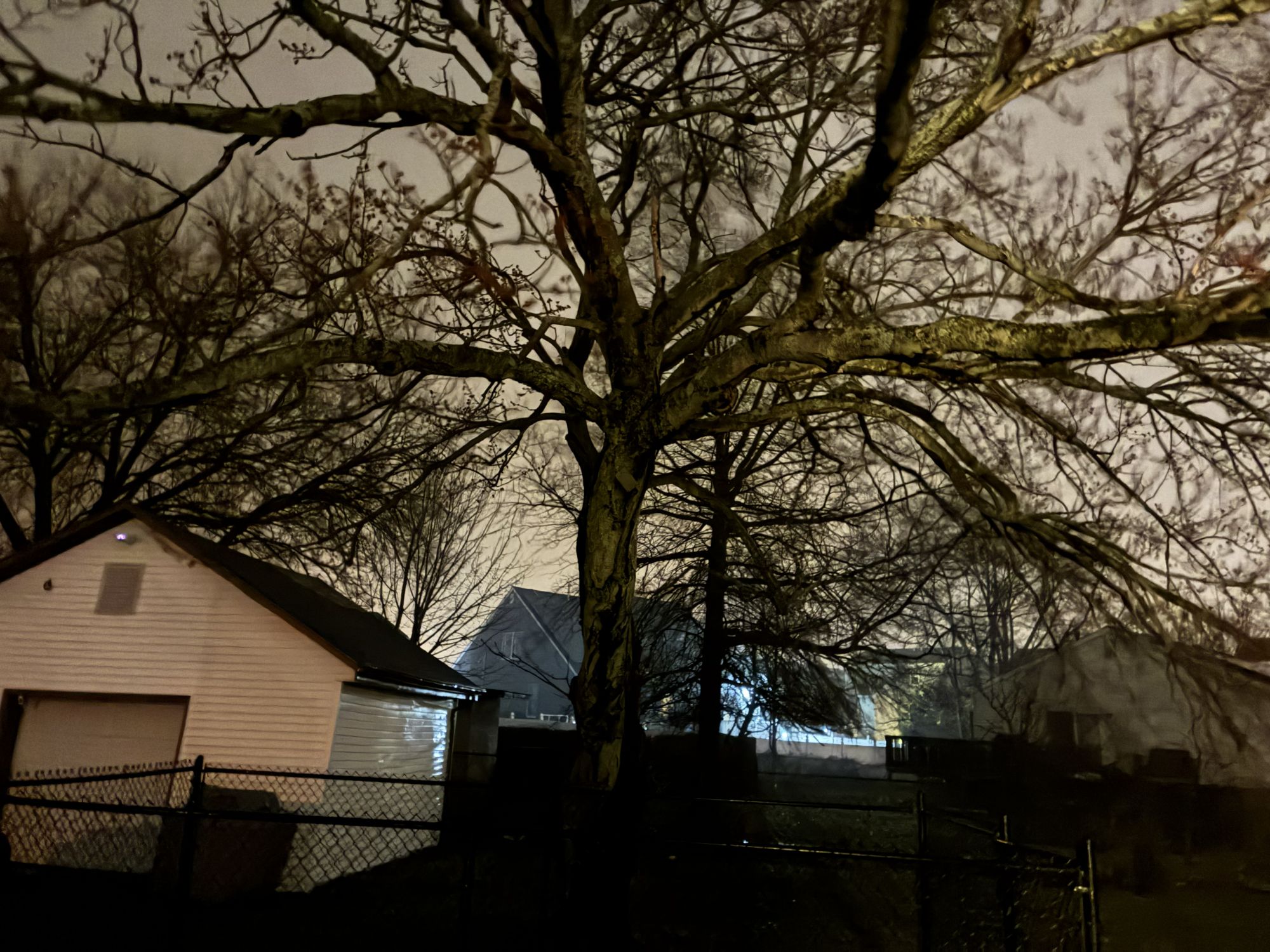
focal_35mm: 26
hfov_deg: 67.3
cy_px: 476
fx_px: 954
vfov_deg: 53.1
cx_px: 635
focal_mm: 4.2
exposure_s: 1
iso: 2000
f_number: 1.64
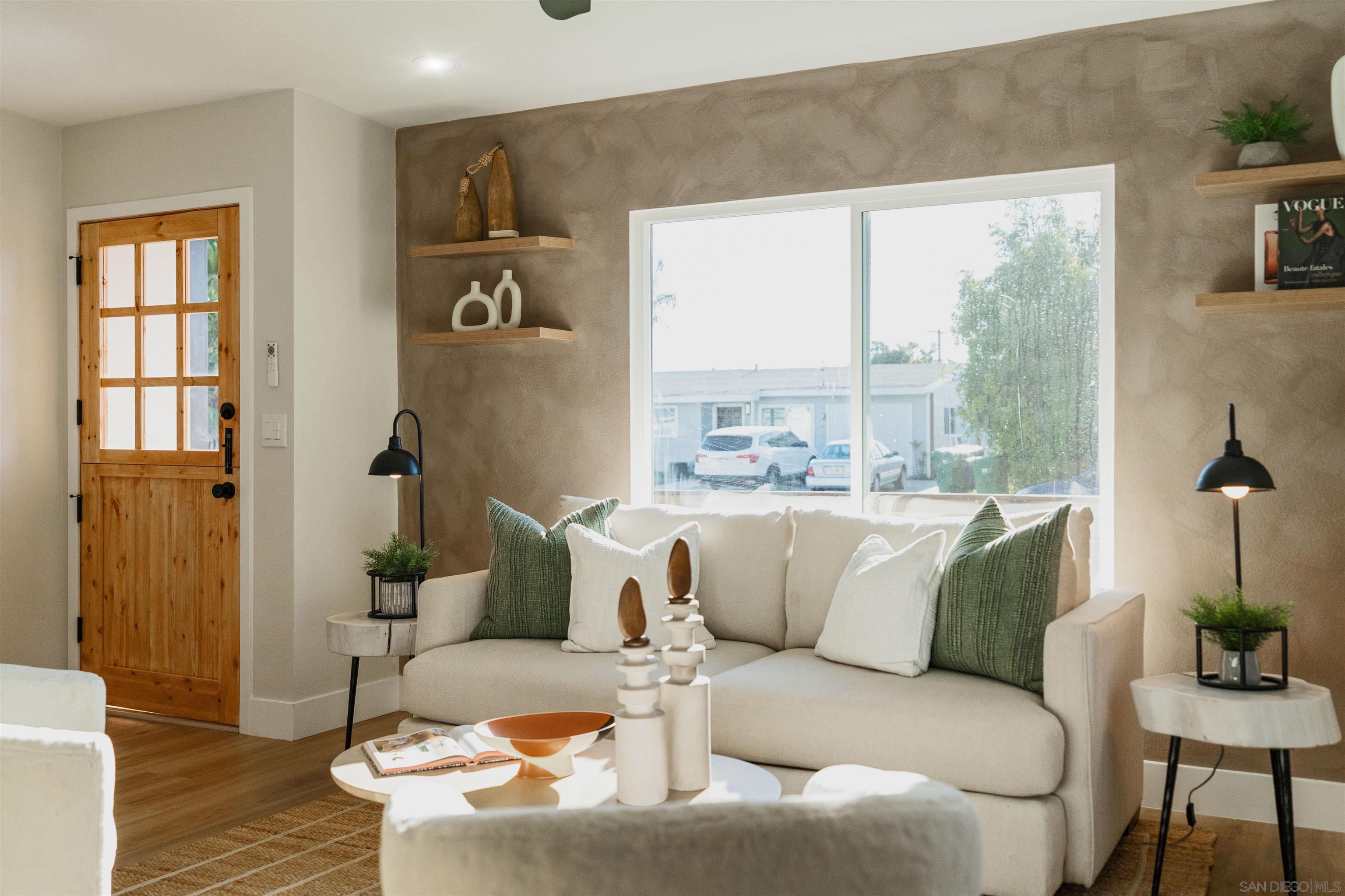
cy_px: 448
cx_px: 672
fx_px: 1308
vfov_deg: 37.9
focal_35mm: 35
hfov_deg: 54.4
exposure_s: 1/4000
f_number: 2.8
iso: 800
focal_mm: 35
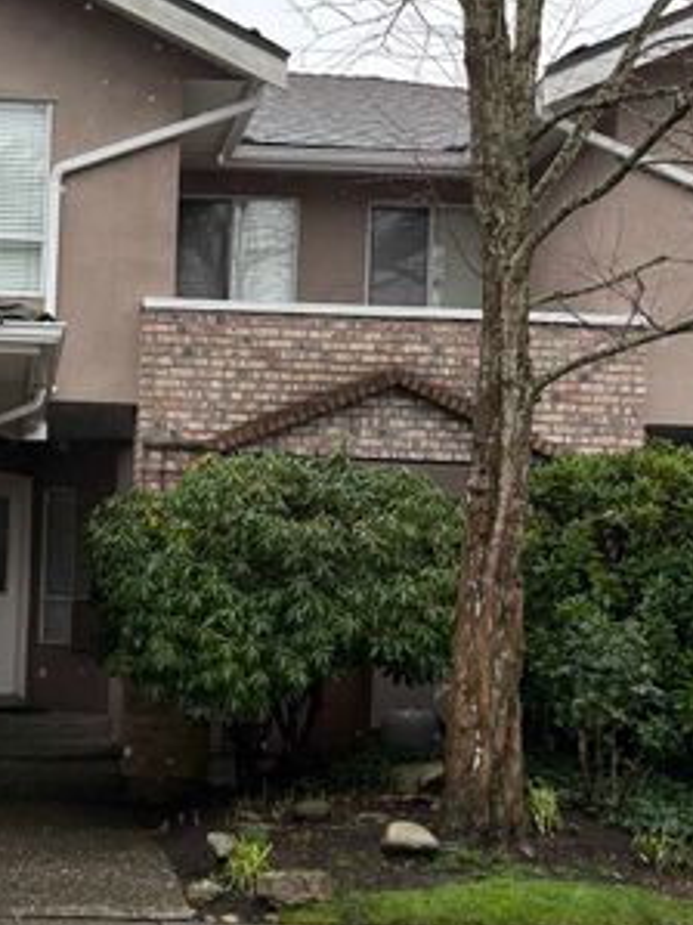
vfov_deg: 33.1
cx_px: 15
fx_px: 1549
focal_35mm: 58
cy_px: 571
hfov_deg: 24.2
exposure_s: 1/379
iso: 64
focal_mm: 5.96
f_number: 1.6
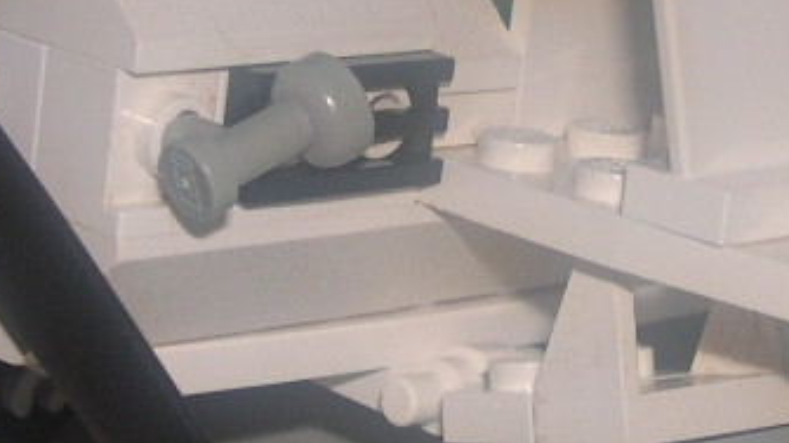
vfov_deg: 6.4
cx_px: 535
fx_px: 3973
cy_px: 68
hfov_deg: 11.3
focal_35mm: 190
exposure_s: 1/60
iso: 100
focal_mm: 12.2
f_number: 9.2
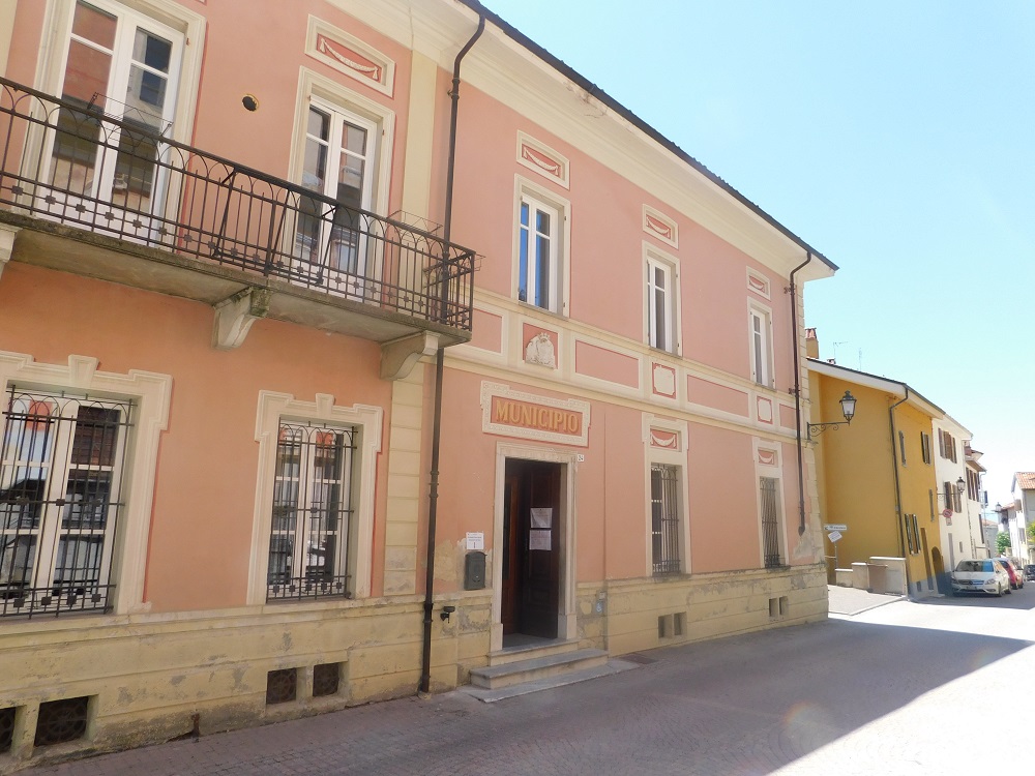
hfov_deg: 73.9
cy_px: 388
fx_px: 688
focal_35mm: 23
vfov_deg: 58.9
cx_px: 518
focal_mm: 4
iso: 125
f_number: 3
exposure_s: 1/640
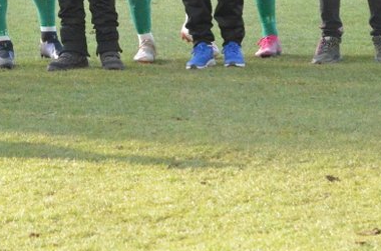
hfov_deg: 6.2
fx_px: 3503
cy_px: -134
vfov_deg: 4.1
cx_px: -95
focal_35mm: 332
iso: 3200
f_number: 9
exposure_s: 1/1250
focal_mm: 70
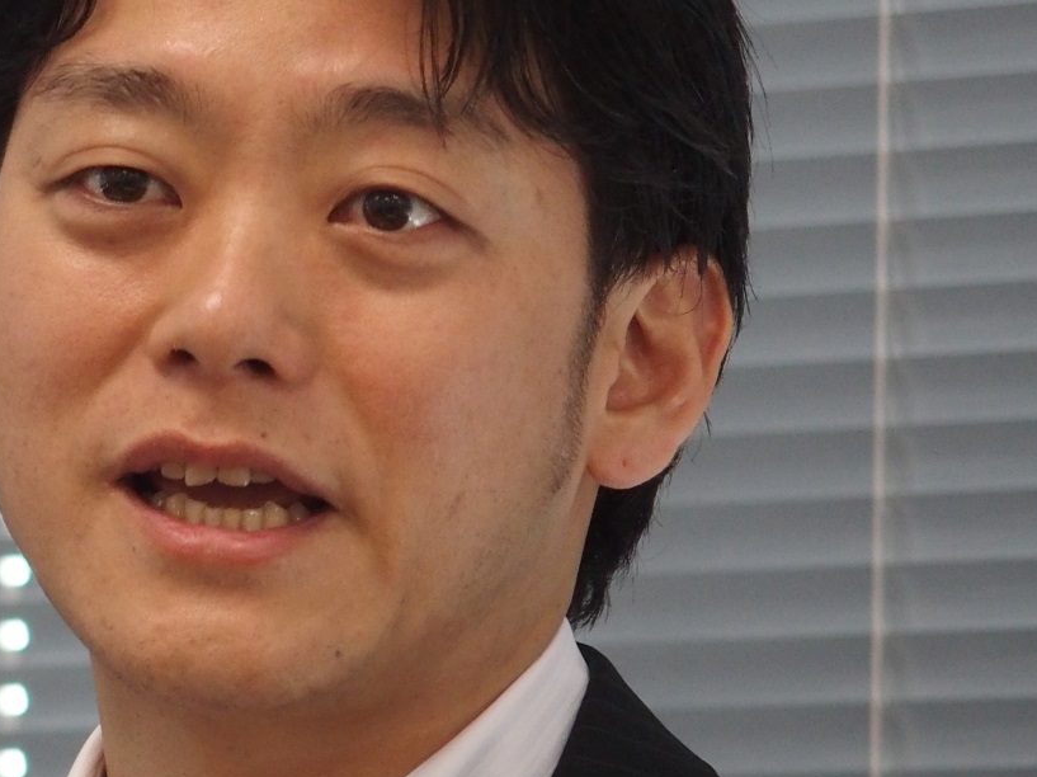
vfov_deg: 2.8
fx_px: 15840
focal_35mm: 529
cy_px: 244
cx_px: 216
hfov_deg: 3.7
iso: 500
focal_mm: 56.7
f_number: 2.8
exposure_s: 1/125
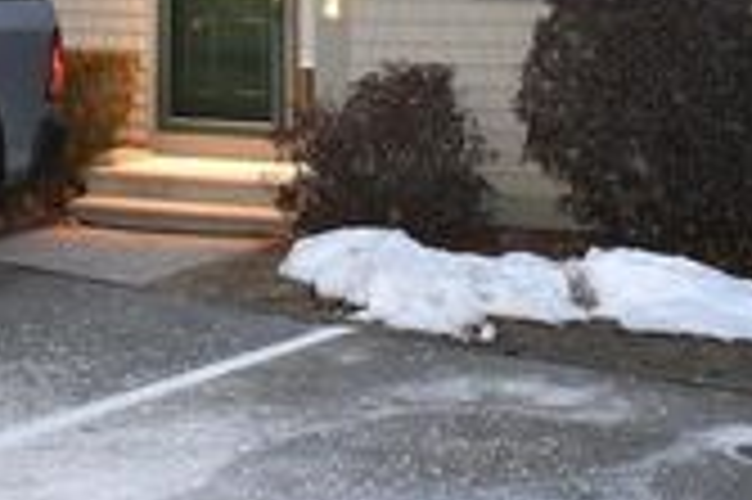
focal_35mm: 81
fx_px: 1690
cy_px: -223
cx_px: 27
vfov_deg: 15.6
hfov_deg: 24.1
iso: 2500
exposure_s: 1/100
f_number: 3.5
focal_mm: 18
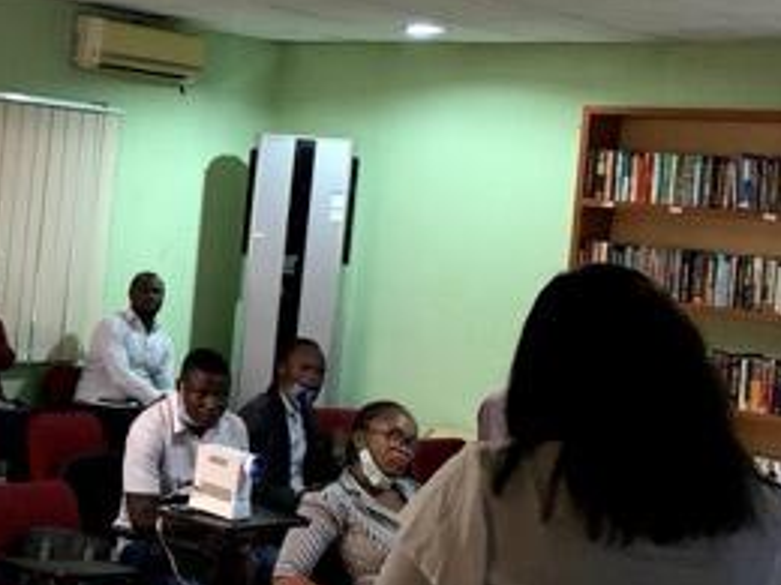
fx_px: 1444
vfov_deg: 22.9
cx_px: -66
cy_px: 225
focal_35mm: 64
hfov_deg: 27.8
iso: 800
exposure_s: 1/27
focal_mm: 4.25
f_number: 1.8
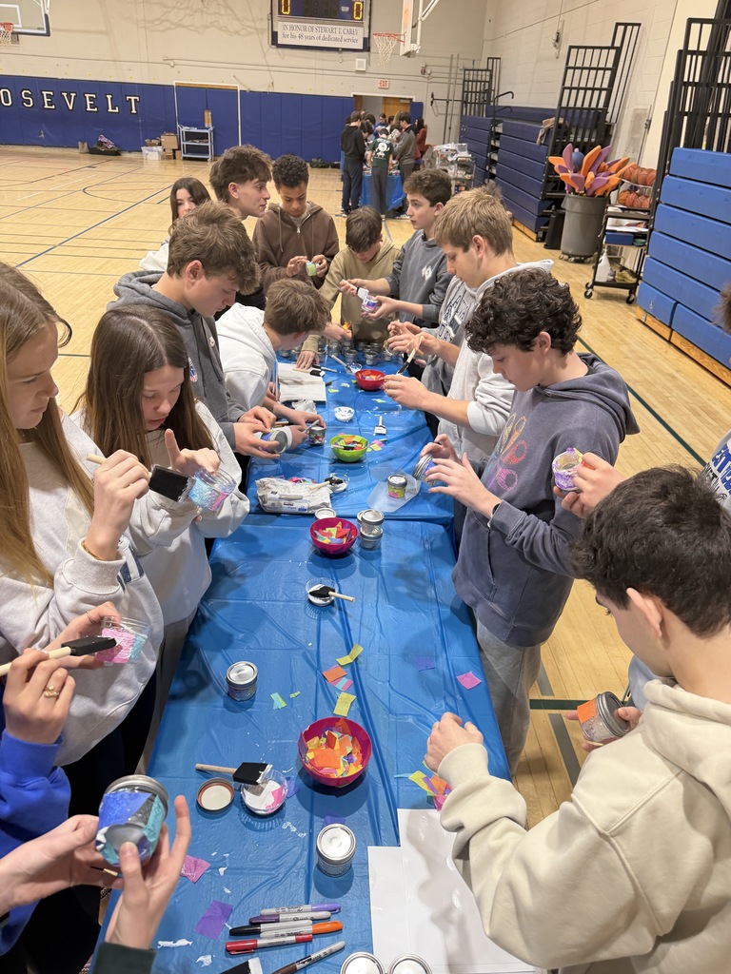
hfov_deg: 56.8
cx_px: 366
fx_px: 676
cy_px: 487
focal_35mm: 24
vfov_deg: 71.6
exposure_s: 1/121
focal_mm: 6.76
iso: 200
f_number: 1.78
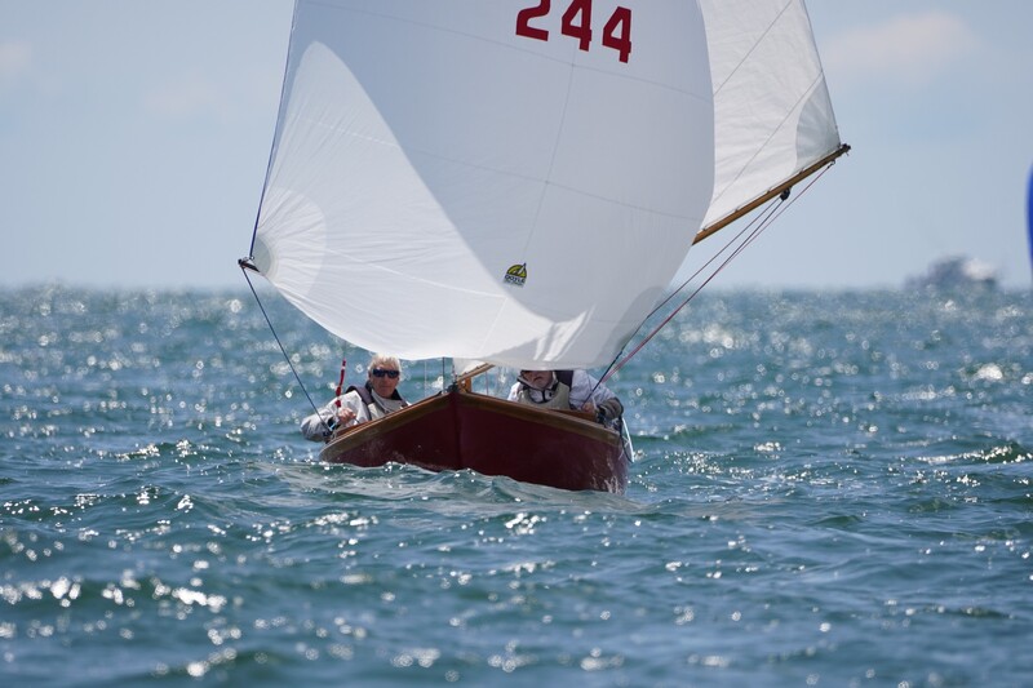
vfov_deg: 1.5
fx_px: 25818
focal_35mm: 900
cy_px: 344
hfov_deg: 2.3
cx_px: 516
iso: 320
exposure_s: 1/1600
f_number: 6.3
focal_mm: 600
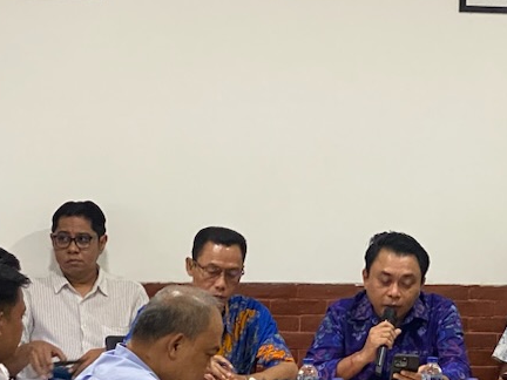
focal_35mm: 154
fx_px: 2256
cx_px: 532
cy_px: 212
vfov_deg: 9.6
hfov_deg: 12.6
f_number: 2
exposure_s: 1/50
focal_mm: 6
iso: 200
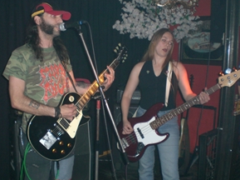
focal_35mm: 46
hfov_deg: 41.2
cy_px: 97
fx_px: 319
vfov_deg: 31.4
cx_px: 100
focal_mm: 6.3
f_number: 3.1
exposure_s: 1/60
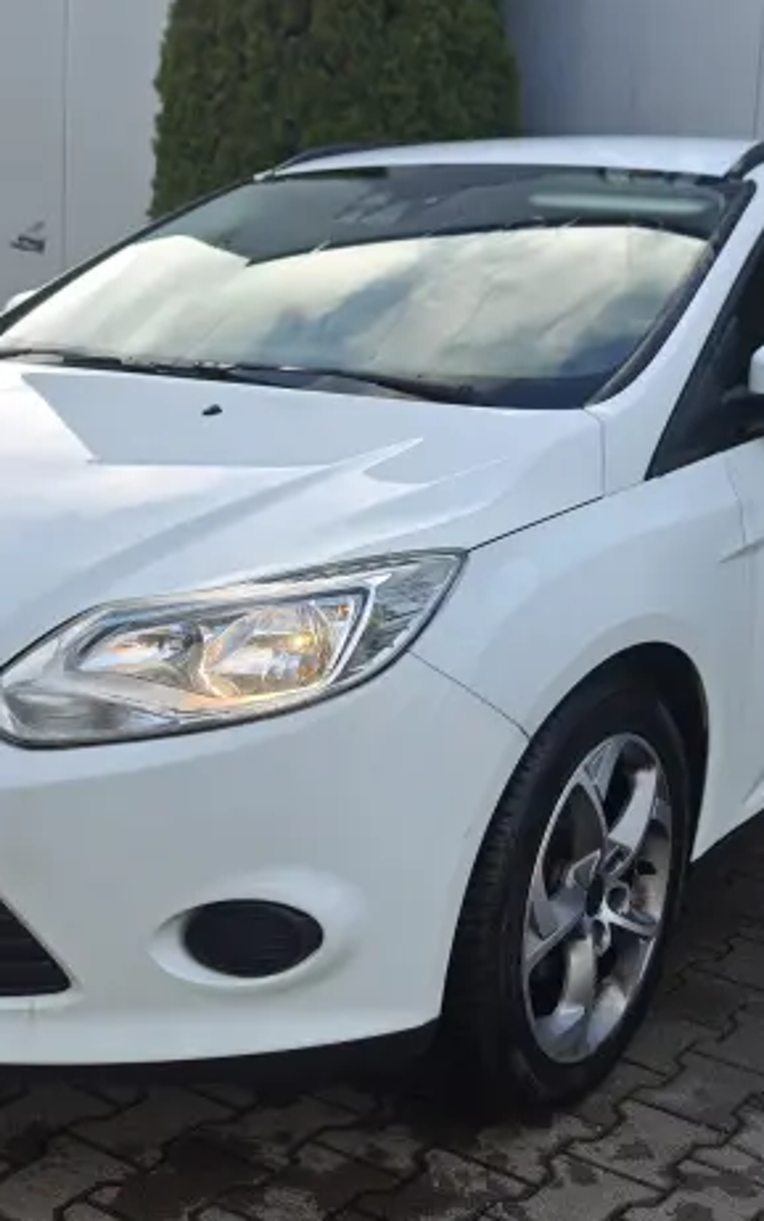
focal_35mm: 47
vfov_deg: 42.6
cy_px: 605
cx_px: 338
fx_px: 1565
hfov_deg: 27.4
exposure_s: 1/658
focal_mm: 8.72
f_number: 2
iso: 50
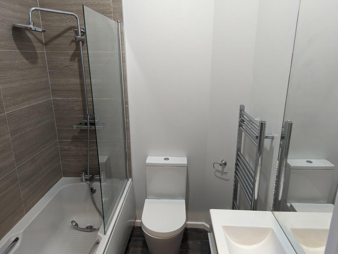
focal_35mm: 24
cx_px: 169
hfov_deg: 71.5
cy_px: 127
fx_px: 235
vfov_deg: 56.9
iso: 77
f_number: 1.85
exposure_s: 1/25
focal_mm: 6.81
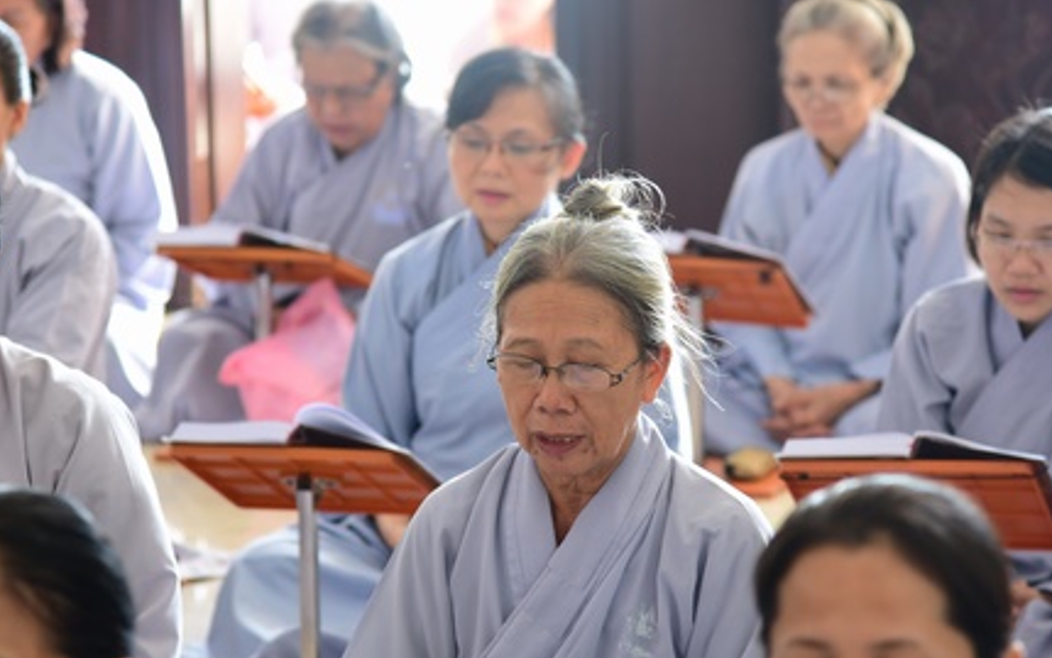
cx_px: 524
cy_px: 364
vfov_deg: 7.1
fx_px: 5305
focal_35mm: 185
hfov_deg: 11.3
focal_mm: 120
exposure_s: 1/60
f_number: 4
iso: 800
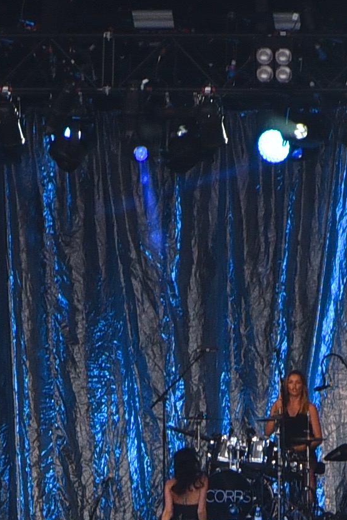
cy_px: 498
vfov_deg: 1.1
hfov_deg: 0.7
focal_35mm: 1880
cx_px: 32
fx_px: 27168
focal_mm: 260
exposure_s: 1/1000
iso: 450
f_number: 7.1
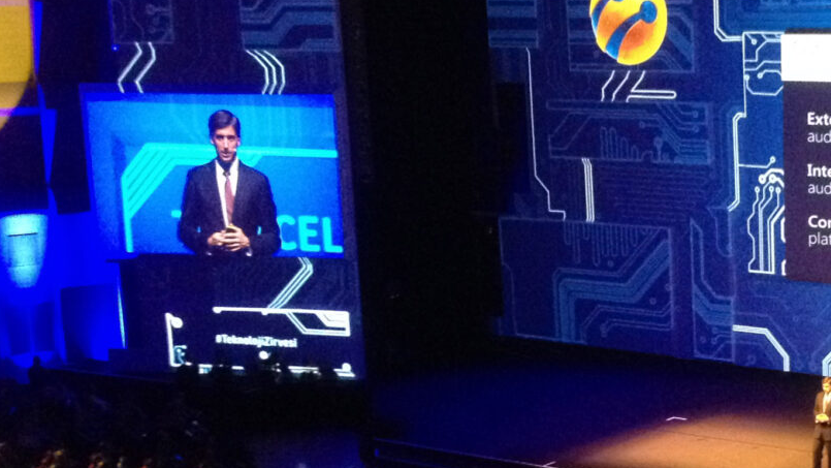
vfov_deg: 13.3
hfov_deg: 22.9
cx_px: 724
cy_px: 357
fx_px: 2005
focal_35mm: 91
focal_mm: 4.28
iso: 500
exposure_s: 1/15
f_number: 2.4
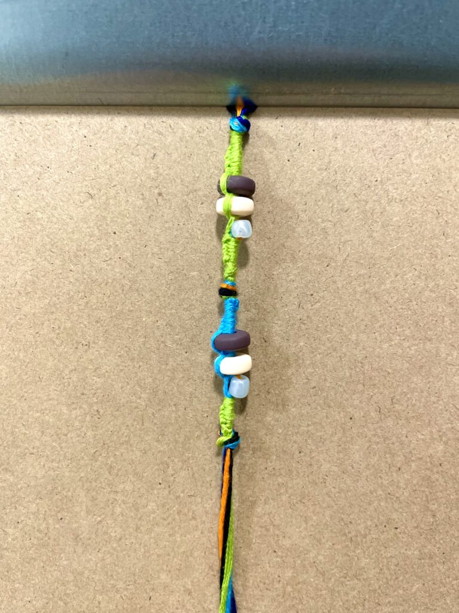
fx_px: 460
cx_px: 230
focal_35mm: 26
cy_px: 306
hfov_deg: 53.1
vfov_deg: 67.3
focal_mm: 4.2
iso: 320
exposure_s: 1/60
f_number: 1.6
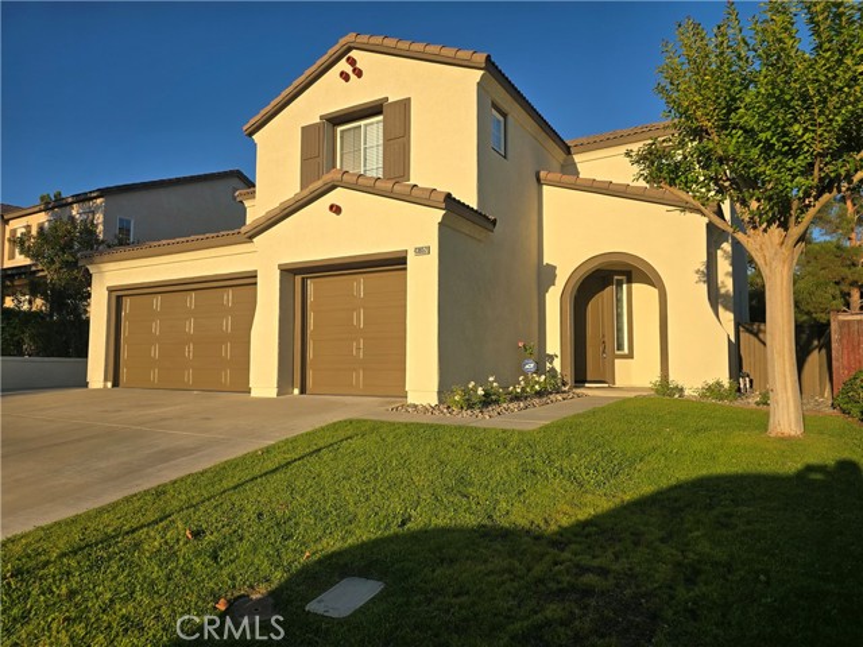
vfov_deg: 58.9
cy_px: 324
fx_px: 573
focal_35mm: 23
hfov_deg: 73.9
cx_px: 432
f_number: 1.7
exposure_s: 1/696
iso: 12
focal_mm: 6.3
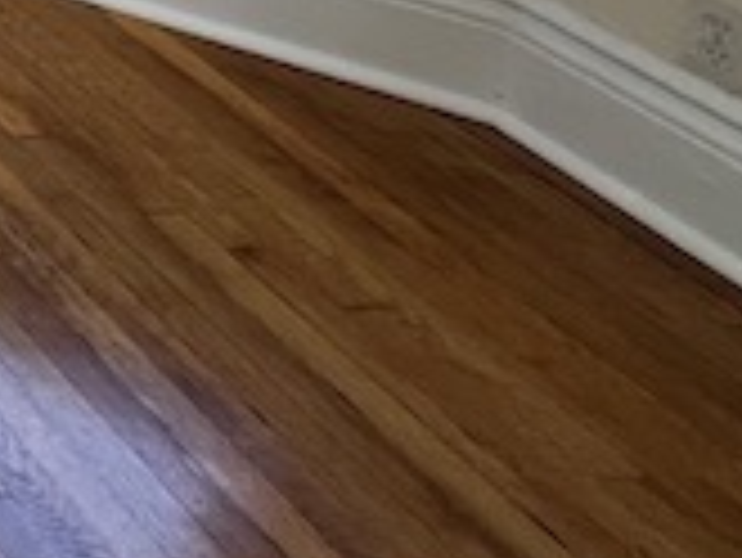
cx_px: -1030
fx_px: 1351
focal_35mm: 63
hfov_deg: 15.4
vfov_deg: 15.7
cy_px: -688
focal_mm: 1.57
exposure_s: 1/120
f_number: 1.8
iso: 64
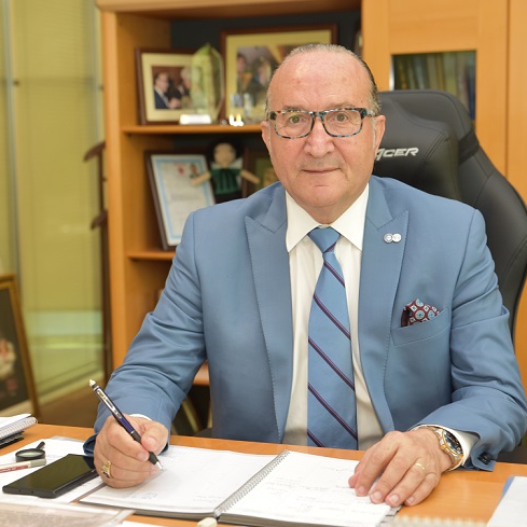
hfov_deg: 25.0
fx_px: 1188
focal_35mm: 69
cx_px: 232
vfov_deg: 25.0
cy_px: 276
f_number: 4
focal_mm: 50
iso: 800
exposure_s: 1/60
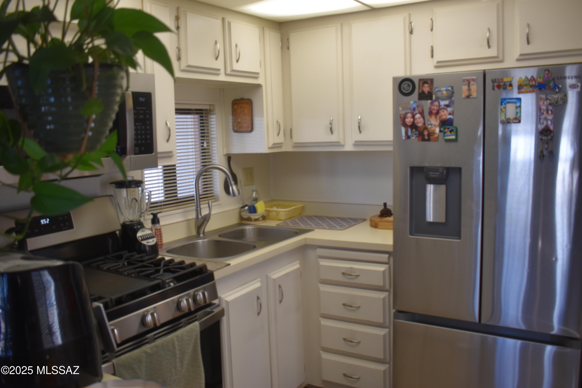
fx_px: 509
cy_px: 194
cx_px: 291
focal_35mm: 32
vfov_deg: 41.7
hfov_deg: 59.5
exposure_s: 1/100
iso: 400
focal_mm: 21
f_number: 5
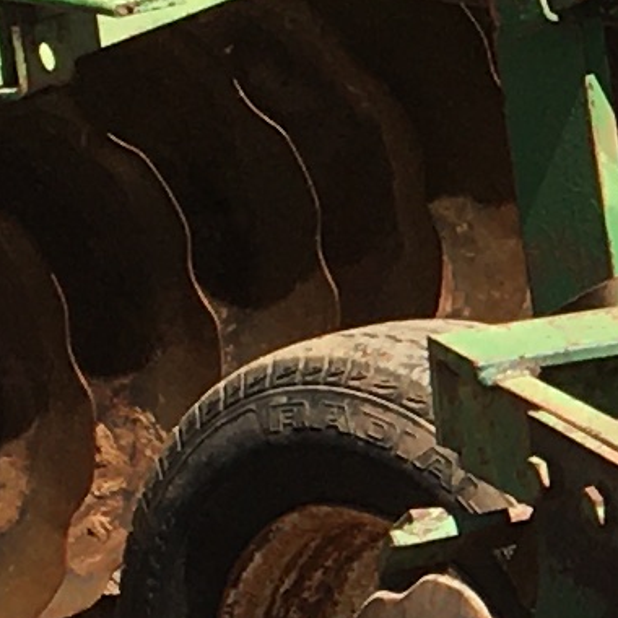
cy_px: 758
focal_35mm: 272
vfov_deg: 6.4
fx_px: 5494
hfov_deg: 6.0
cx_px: 1760
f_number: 2.2
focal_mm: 4.15
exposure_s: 1/938
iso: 25
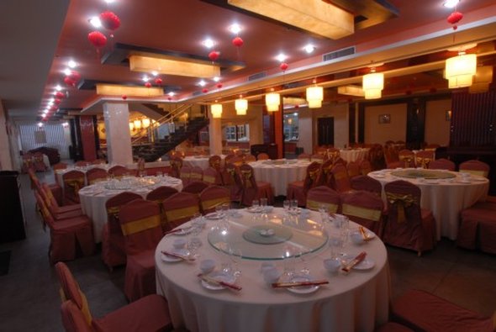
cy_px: 166
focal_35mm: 18
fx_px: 248
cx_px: 248
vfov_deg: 67.5
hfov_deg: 89.9
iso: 200
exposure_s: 1/1.5
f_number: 14
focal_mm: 12
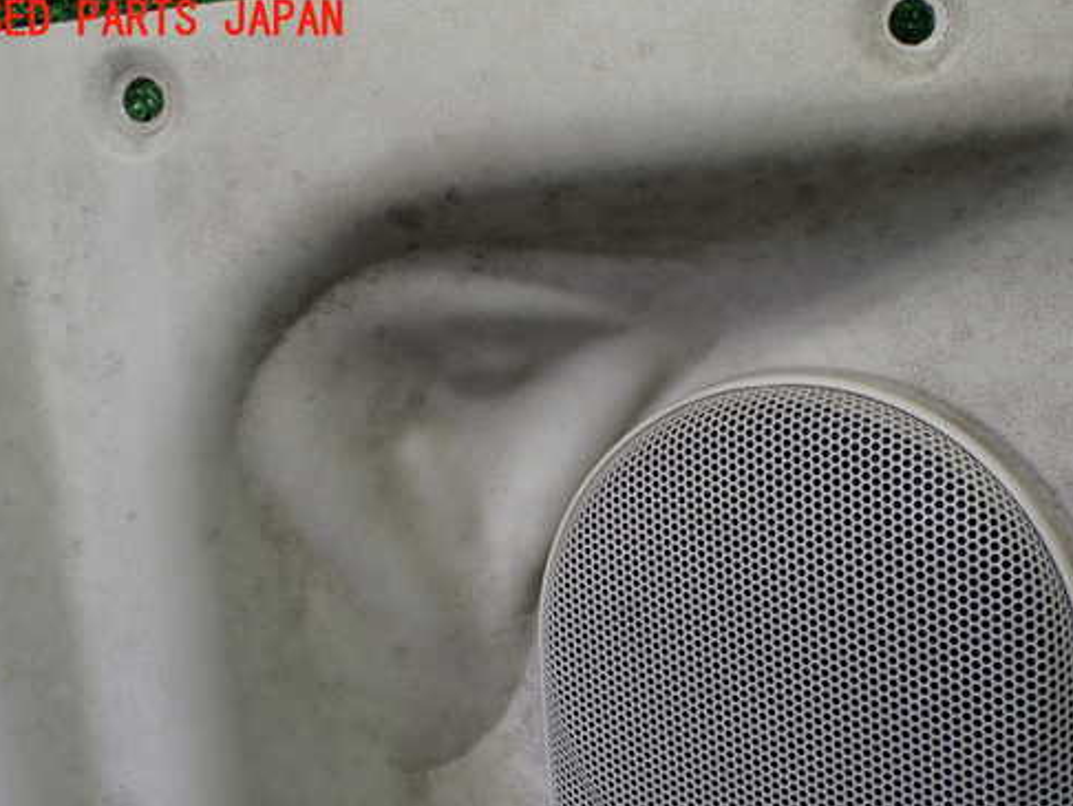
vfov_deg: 38.5
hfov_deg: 50.0
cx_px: 605
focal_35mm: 37
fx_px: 1147
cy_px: 490
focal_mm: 5.4
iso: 200
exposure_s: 1/125
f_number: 2.3
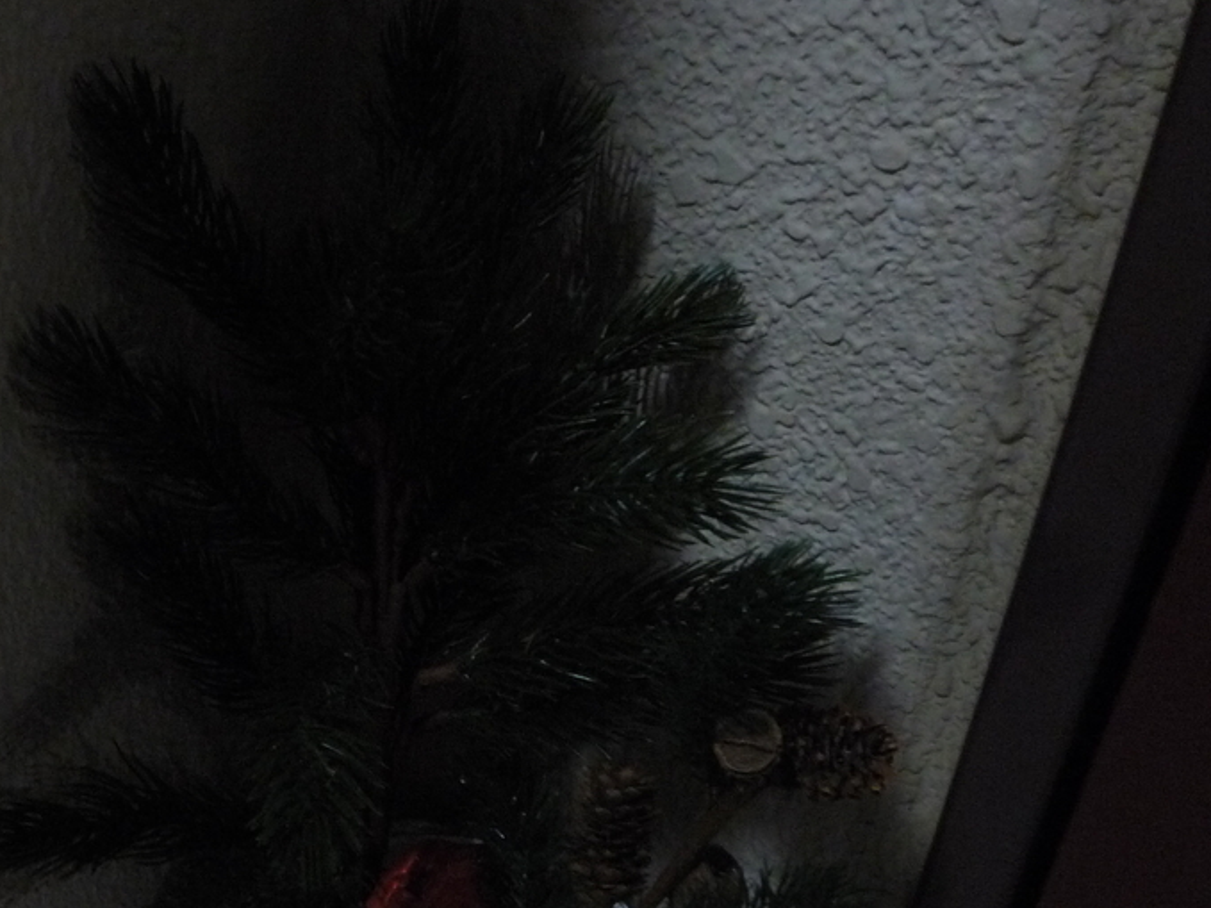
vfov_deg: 27.4
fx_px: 1854
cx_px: 341
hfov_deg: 35.6
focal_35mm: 53
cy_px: 598
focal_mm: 5.2
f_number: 3.3
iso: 400
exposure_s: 1/8
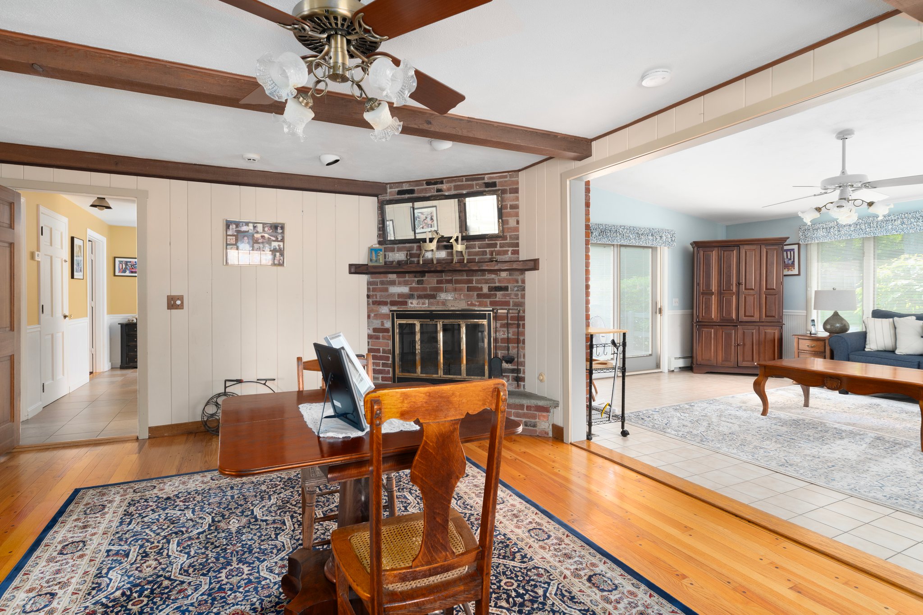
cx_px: 462
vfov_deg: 67.4
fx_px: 461
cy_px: 308
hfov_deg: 90.0
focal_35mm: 18
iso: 640
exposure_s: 1/160
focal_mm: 18
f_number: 7.1
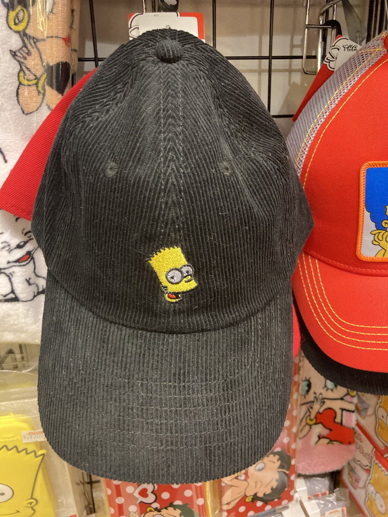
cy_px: 258
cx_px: 194
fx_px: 418
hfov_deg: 49.7
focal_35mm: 28
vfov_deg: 63.4
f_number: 1.8
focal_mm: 3.99
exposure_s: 1/33
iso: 400
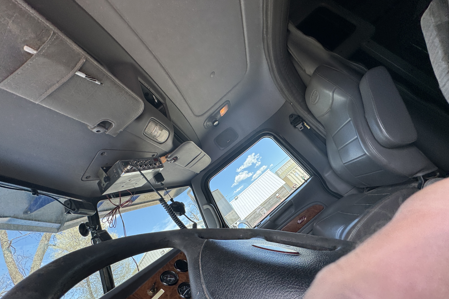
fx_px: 187
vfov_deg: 77.1
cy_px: 164
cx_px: 220
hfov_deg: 100.4
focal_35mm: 15
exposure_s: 1/224
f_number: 2.2
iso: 40
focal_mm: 2.22
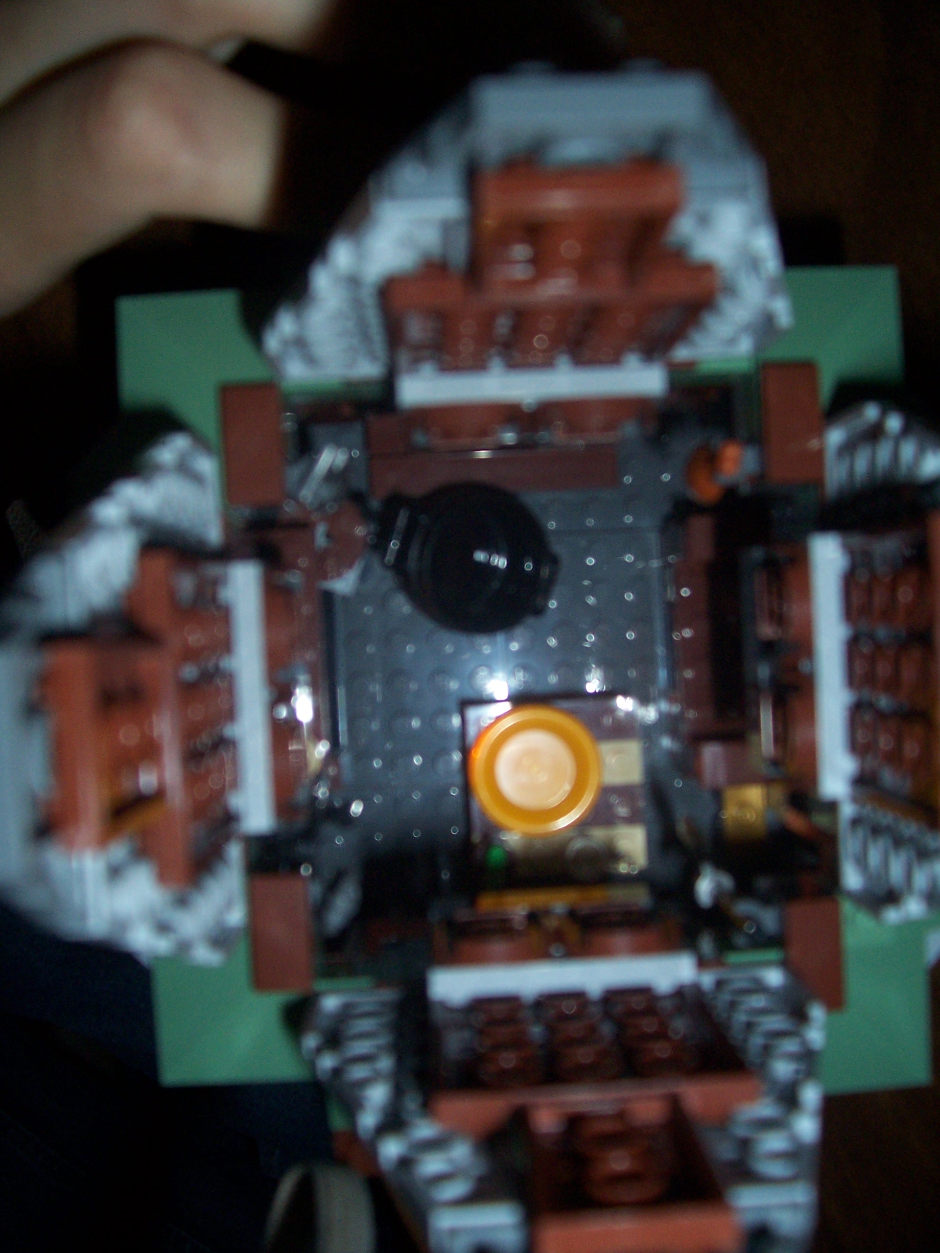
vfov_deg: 54.0
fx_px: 1231
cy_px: 626
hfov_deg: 41.8
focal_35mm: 34
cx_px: 470
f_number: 2.7
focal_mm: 5.6
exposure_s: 1/60
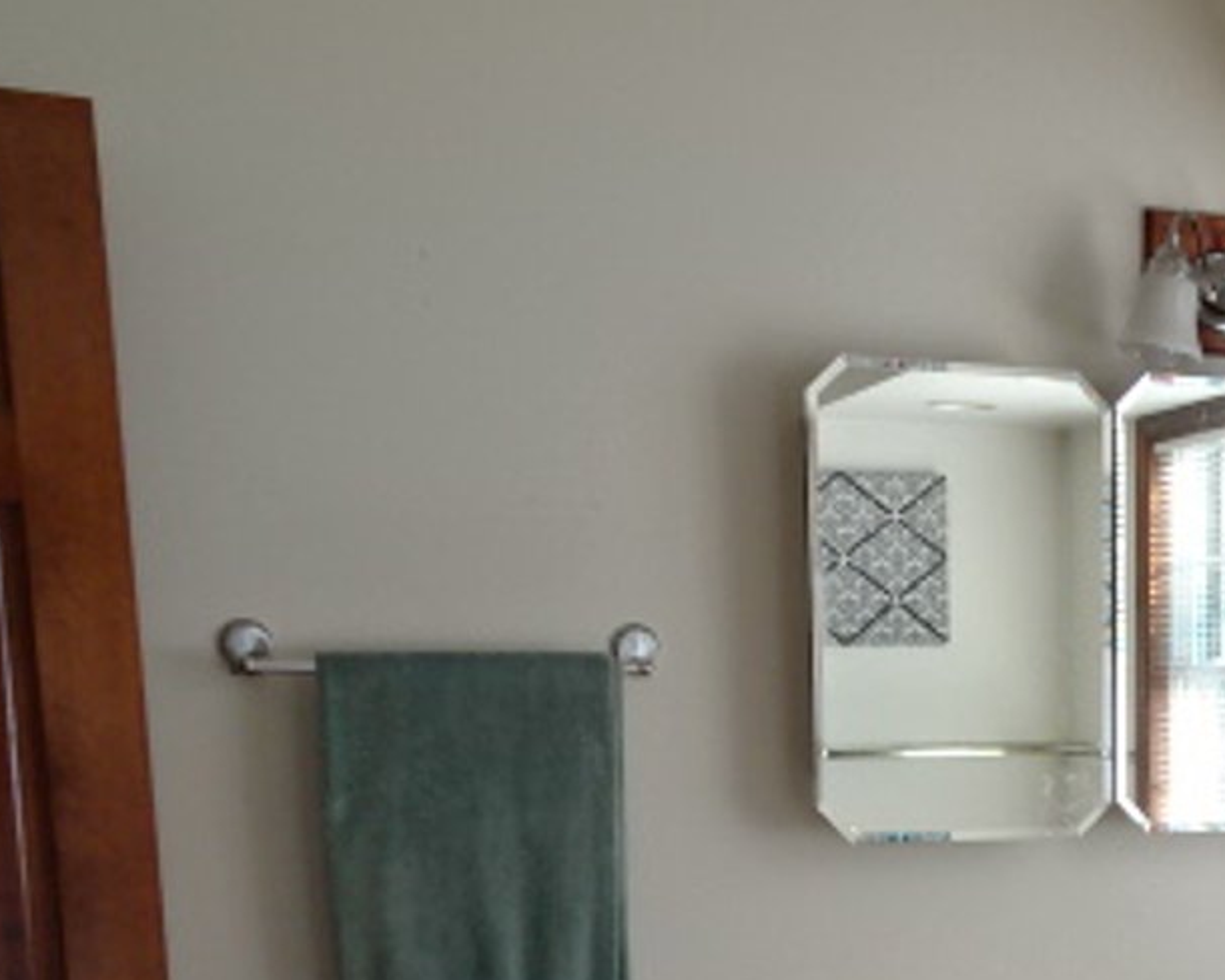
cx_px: 1262
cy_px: 1039
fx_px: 2103
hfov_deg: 30.0
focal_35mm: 58
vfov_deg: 24.7
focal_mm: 4.1
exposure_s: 1/30
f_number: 3.5
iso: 100
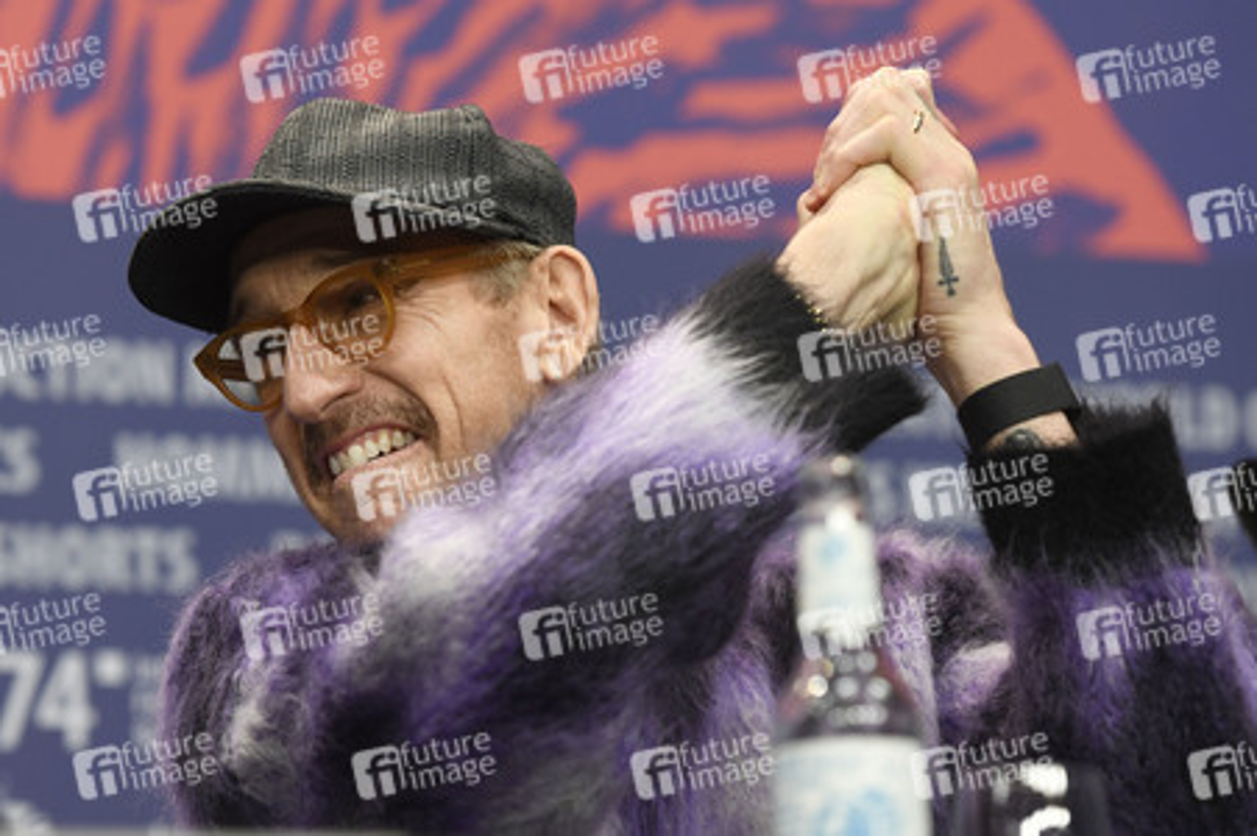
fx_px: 4536
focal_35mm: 130
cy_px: 418
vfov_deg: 10.5
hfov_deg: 15.8
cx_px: 628
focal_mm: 130
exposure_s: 1/320
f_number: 4
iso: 1250
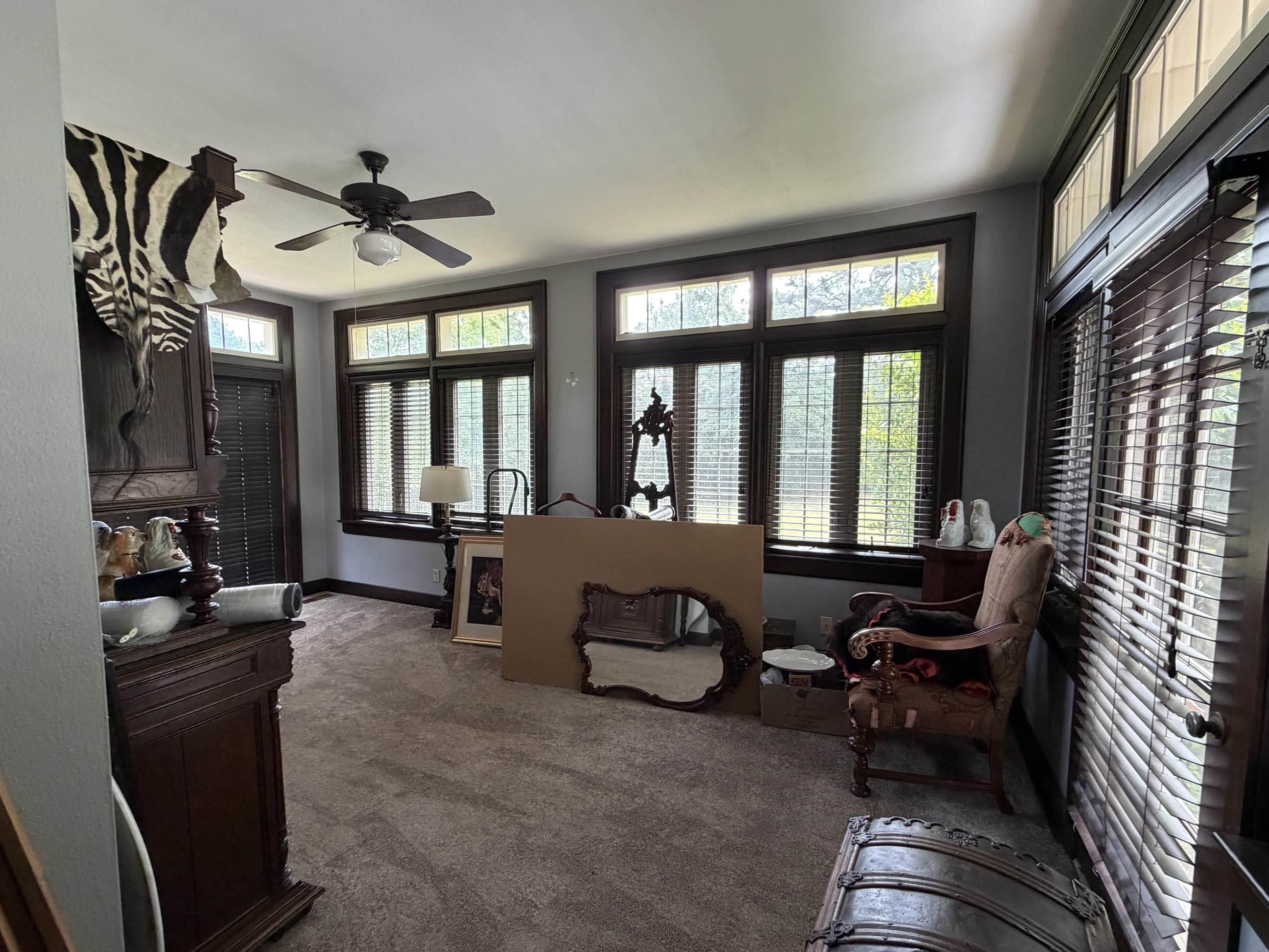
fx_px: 587
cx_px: 621
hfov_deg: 94.5
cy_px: 495
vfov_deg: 78.1
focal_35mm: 16
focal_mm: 2.22
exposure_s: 1/95
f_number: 2.2
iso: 320
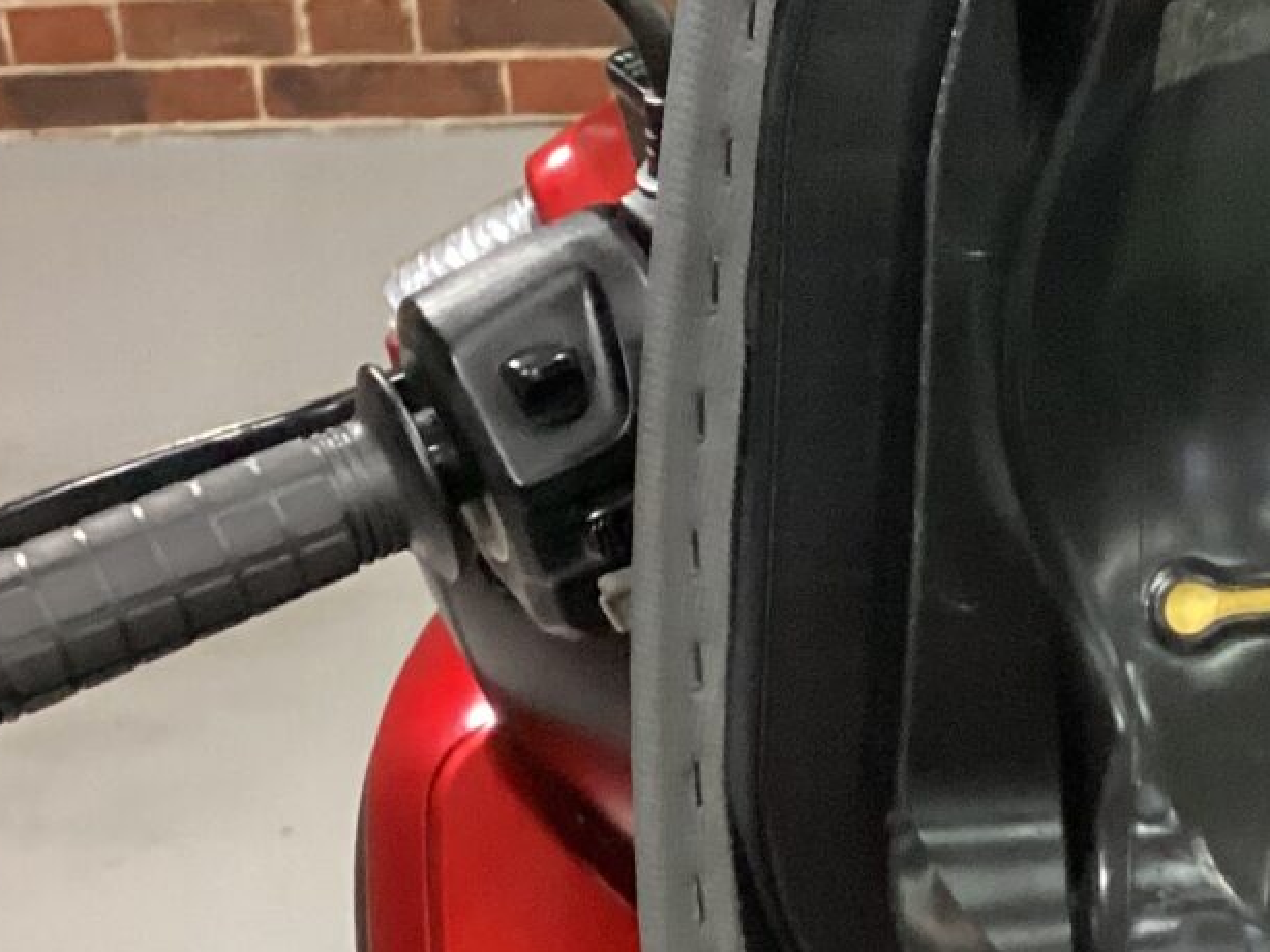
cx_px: 1392
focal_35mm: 97
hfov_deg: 19.4
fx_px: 3557
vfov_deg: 15.2
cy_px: 658
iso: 250
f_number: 2.4
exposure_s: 1/60
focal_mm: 3.3
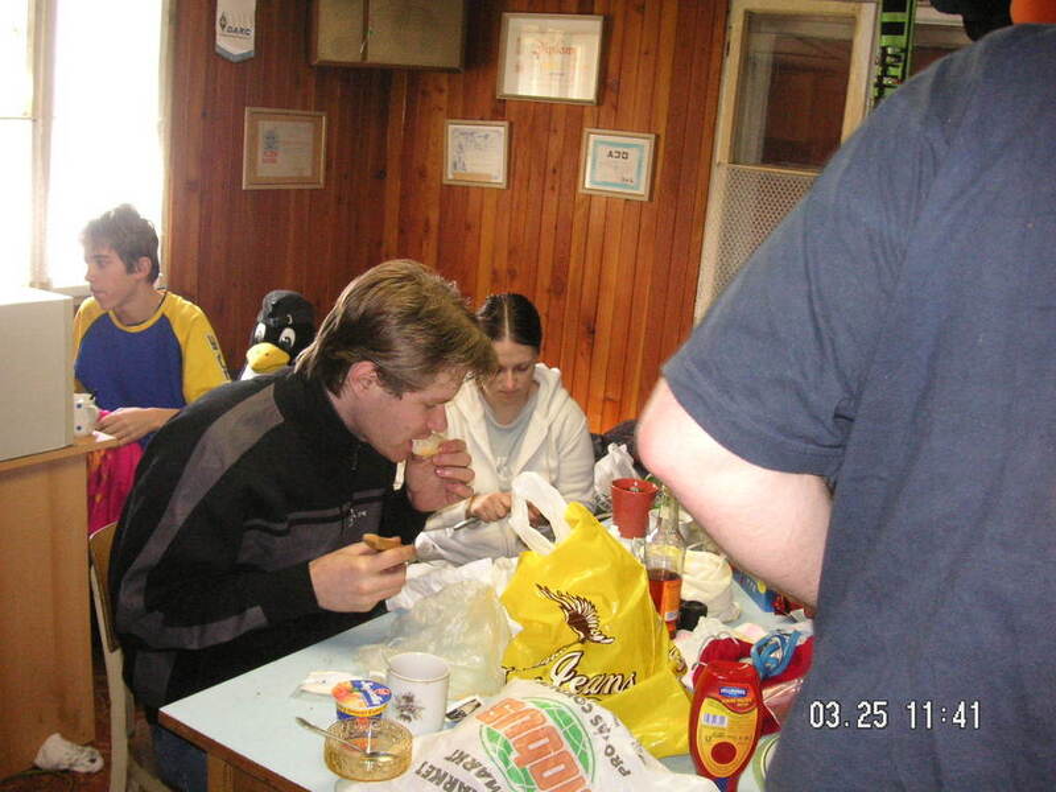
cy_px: 396
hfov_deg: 50.1
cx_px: 528
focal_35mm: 37
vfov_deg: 38.7
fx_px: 1129
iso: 160
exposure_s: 1/45
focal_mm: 6.1
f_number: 2.8
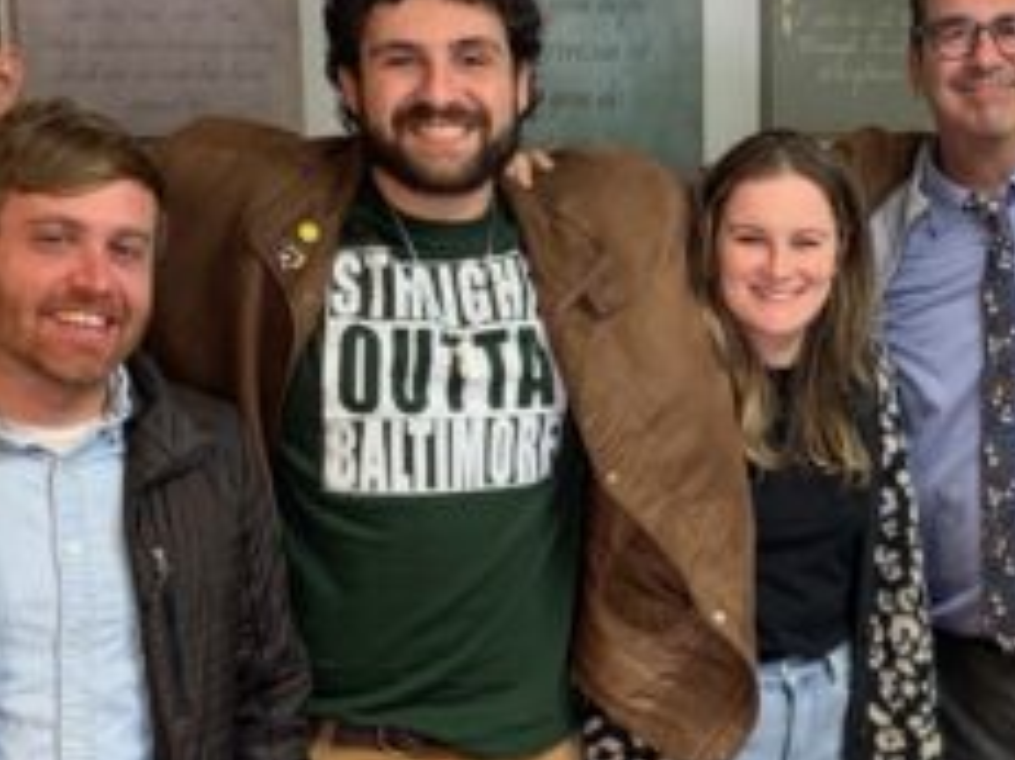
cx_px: 905
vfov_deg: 20.4
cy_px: 448
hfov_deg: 26.2
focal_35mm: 72
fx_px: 2110
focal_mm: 4.25
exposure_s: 1/44
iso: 80
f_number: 1.8
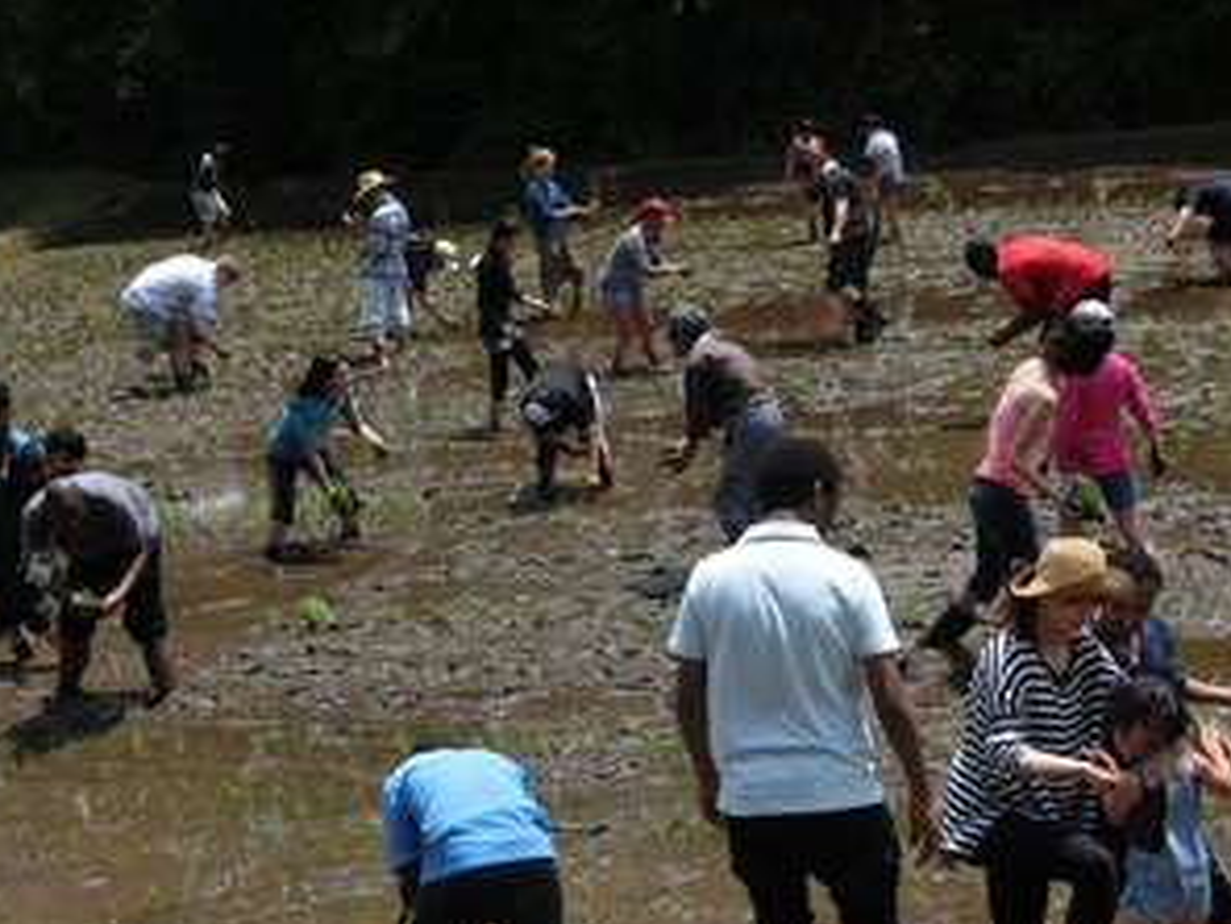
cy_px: 427
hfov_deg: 27.8
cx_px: 601
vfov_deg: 21.0
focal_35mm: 70
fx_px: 2489
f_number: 5
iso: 80
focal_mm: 10.7
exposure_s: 1/400
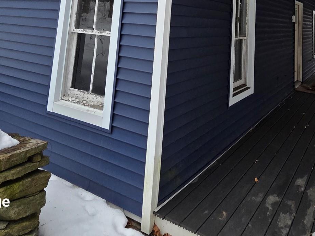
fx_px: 264
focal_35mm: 29
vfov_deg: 39.6
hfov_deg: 60.0
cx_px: 213
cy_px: -22
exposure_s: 1/2000
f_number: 2.2
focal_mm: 2.2
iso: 160
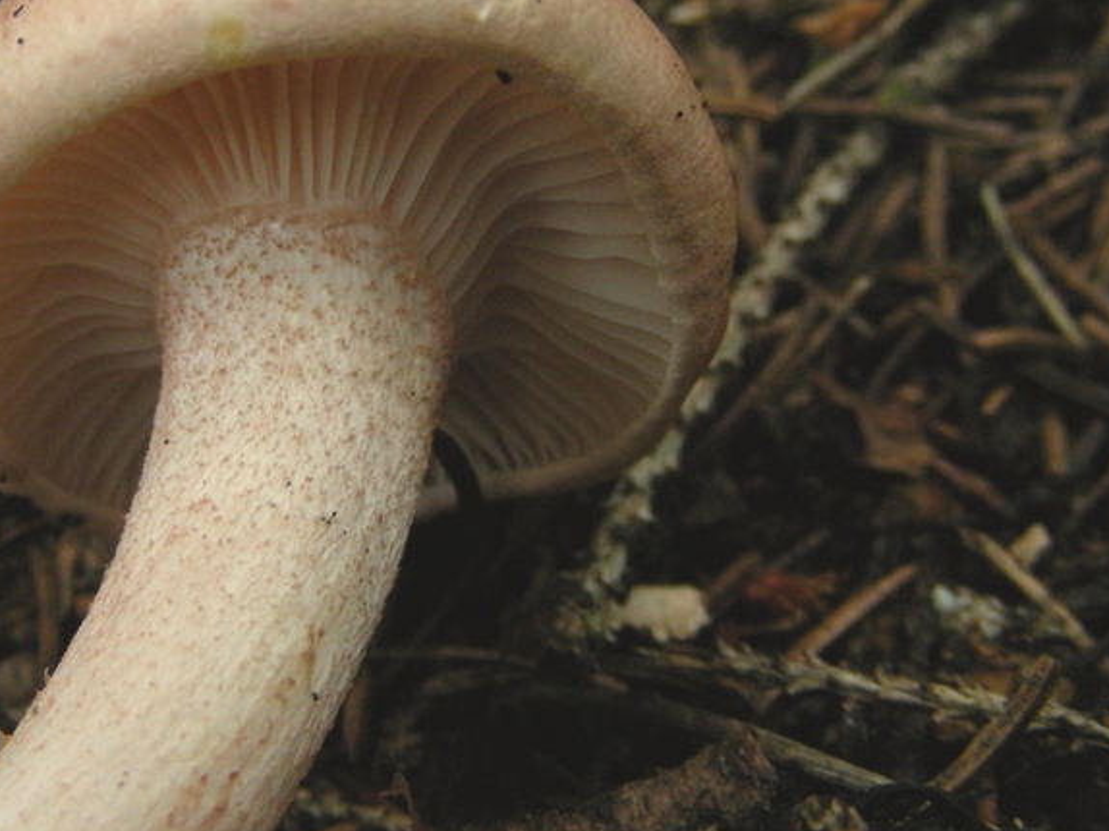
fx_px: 1697
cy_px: 379
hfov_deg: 35.8
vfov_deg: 27.5
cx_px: 355
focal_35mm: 53
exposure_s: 1/18.5
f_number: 3.5
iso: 200
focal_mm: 6.3
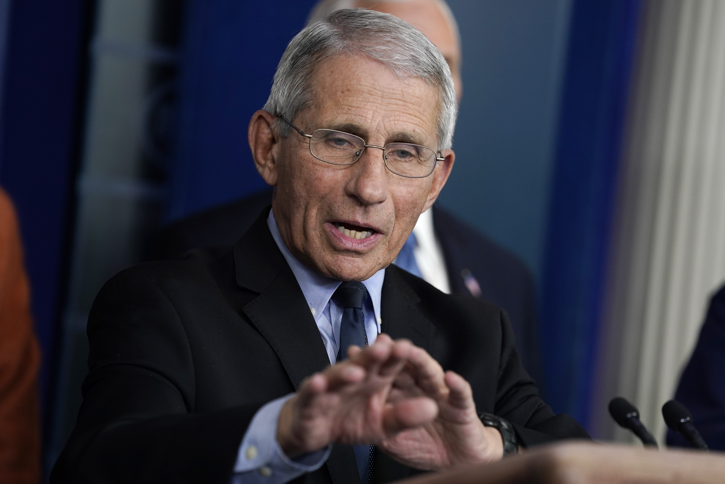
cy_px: 242
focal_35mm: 200
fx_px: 4027
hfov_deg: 10.3
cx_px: 362
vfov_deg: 6.9
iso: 1250
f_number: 4
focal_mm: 200
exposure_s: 1/500
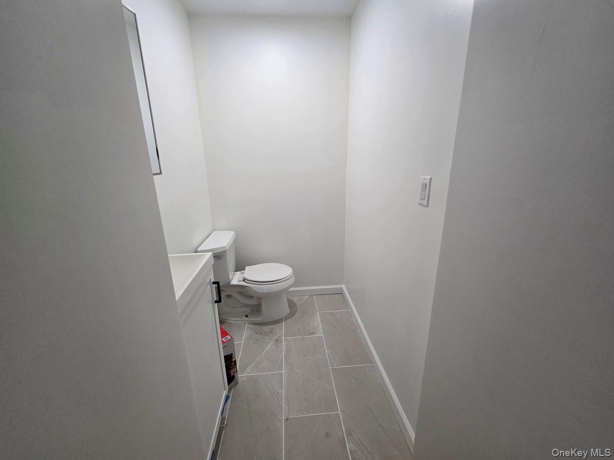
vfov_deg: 89.9
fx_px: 231
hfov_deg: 106.2
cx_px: 307
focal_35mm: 13
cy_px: 230
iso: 80
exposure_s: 1/60
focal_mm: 2.2
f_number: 2.2
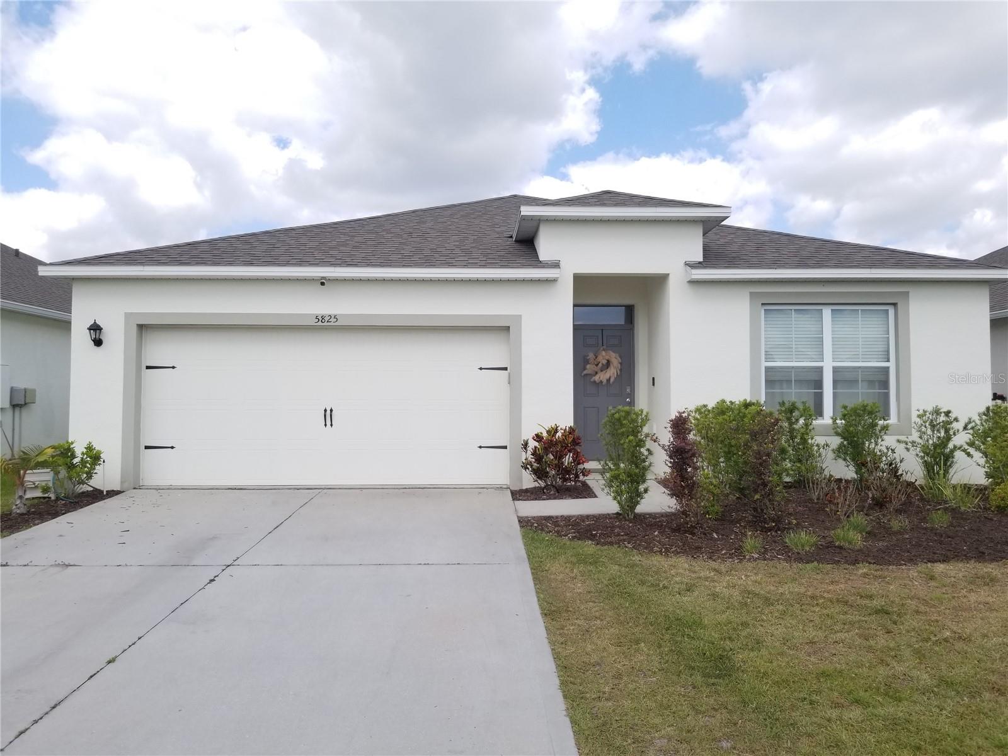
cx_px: 504
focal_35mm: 26
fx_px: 757
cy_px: 378
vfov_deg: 53.1
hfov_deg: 67.3
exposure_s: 1/1608
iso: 50
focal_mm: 4.25
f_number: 1.7
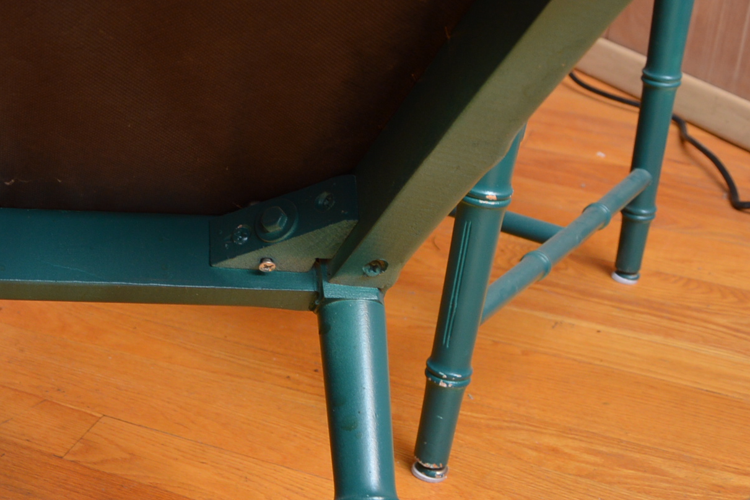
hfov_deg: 28.3
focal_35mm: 67
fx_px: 1396
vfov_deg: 20.1
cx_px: 6
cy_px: 100
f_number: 3.5
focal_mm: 18
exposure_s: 1/160
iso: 200
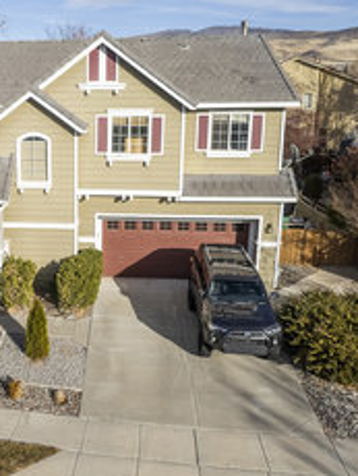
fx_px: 551
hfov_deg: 33.8
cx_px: 28
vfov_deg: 46.7
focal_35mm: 40
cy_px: 228
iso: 150
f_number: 2.8
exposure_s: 1/2500
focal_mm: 8.38
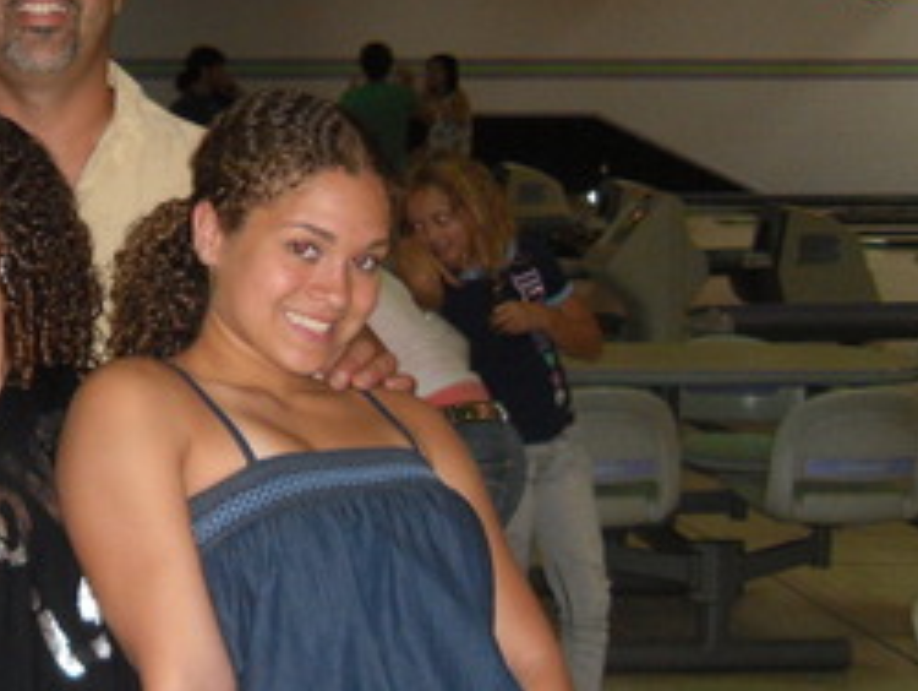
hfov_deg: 21.2
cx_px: -132
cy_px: 283
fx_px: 2309
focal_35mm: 87
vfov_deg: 17.0
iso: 200
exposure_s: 1/45
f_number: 2.8
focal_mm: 6
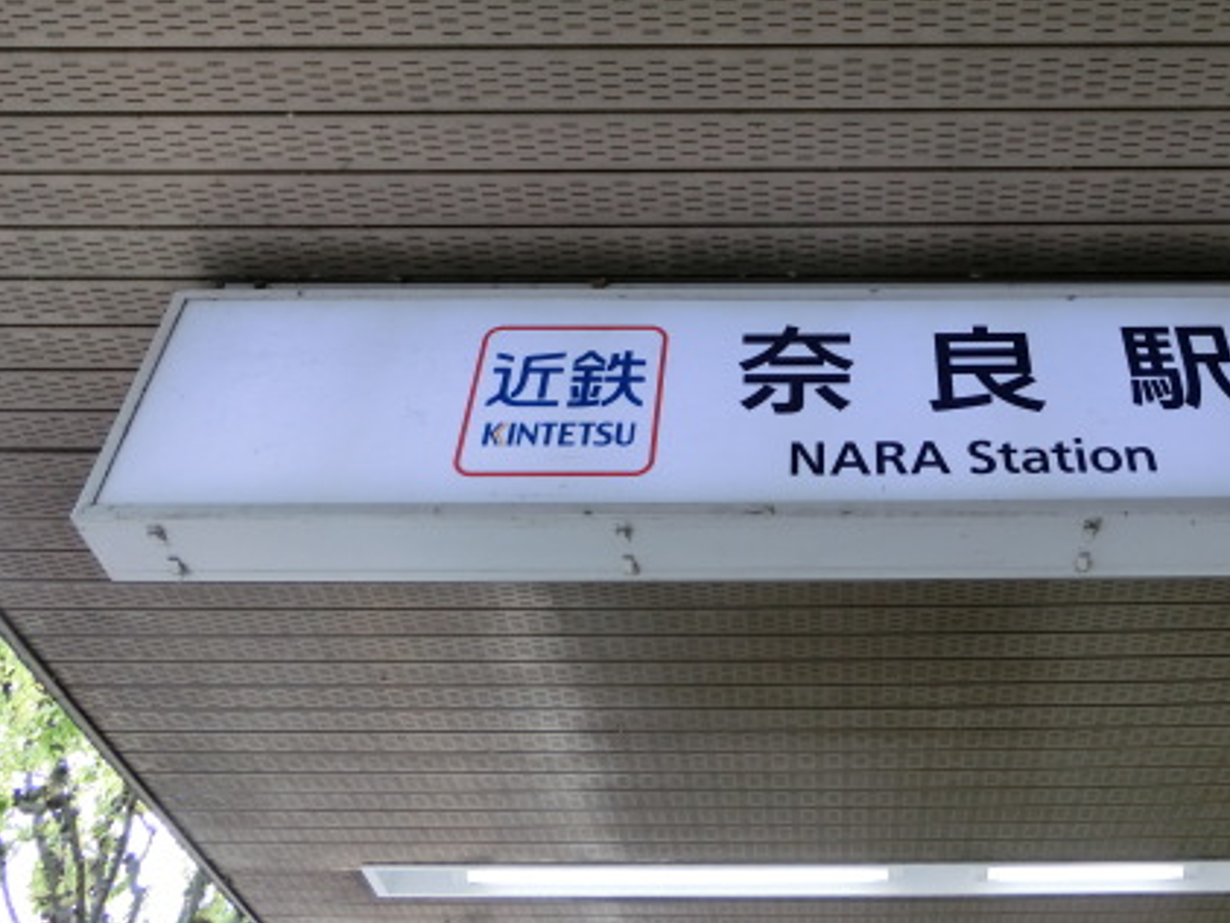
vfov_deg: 36.8
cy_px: 231
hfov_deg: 48.0
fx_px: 1351
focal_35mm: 38
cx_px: 839
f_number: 3.5
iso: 100
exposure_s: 1/125
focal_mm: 4.5
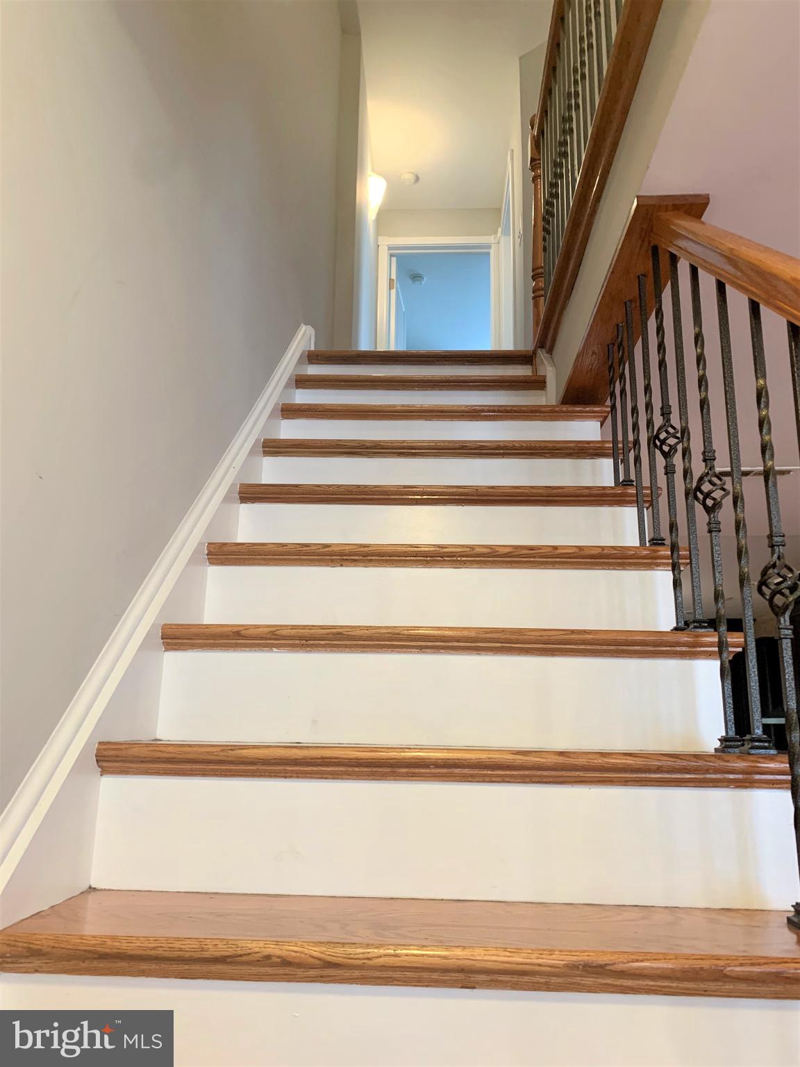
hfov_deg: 53.1
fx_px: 801
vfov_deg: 67.3
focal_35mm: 26
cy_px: 534
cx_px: 400
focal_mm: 4.25
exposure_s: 1/60
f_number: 1.8
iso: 200
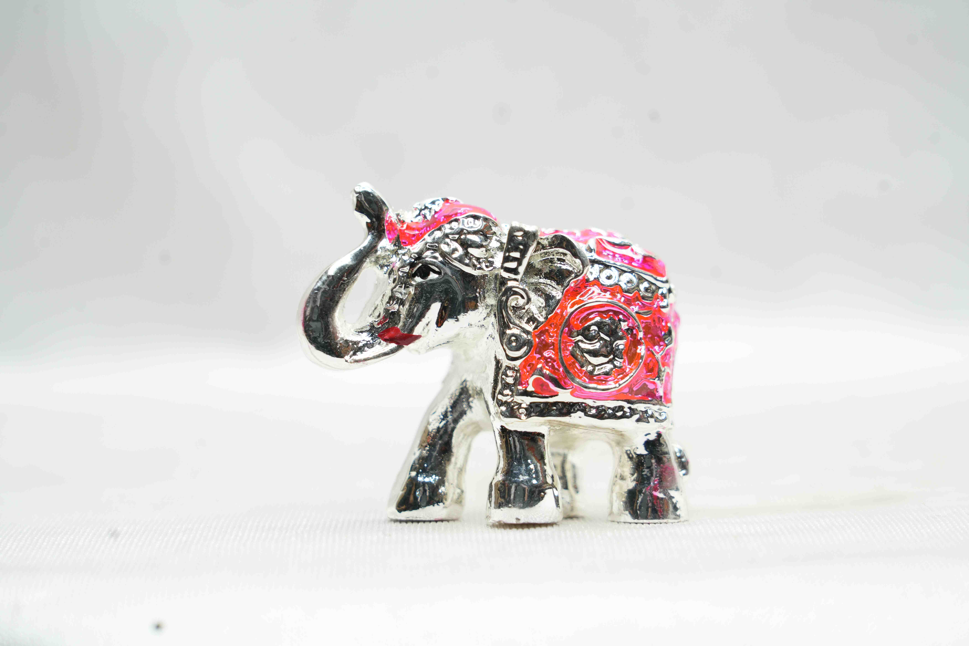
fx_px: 2826
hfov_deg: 19.5
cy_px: 323
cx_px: 484
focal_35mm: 105
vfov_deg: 13.0
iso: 400
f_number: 7.1
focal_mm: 105
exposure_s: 1/50
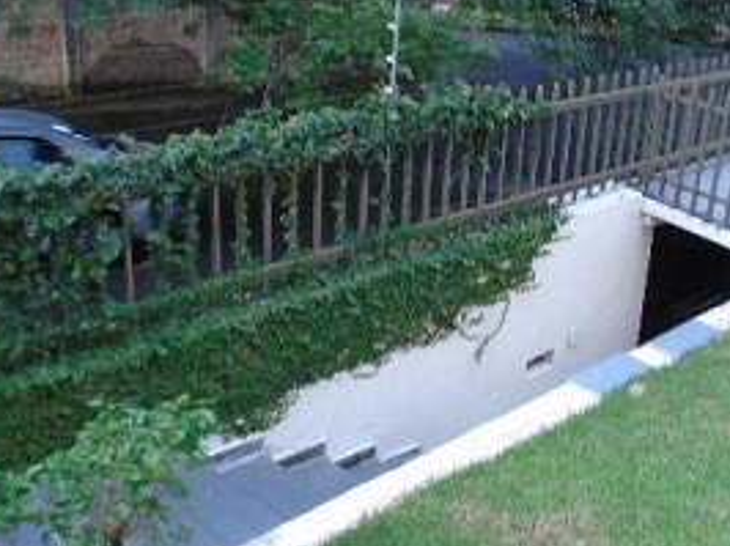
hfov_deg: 39.0
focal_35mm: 47
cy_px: 184
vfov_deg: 30.6
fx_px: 990
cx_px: 576
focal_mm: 4.6
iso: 100
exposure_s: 1/60
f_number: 3.2
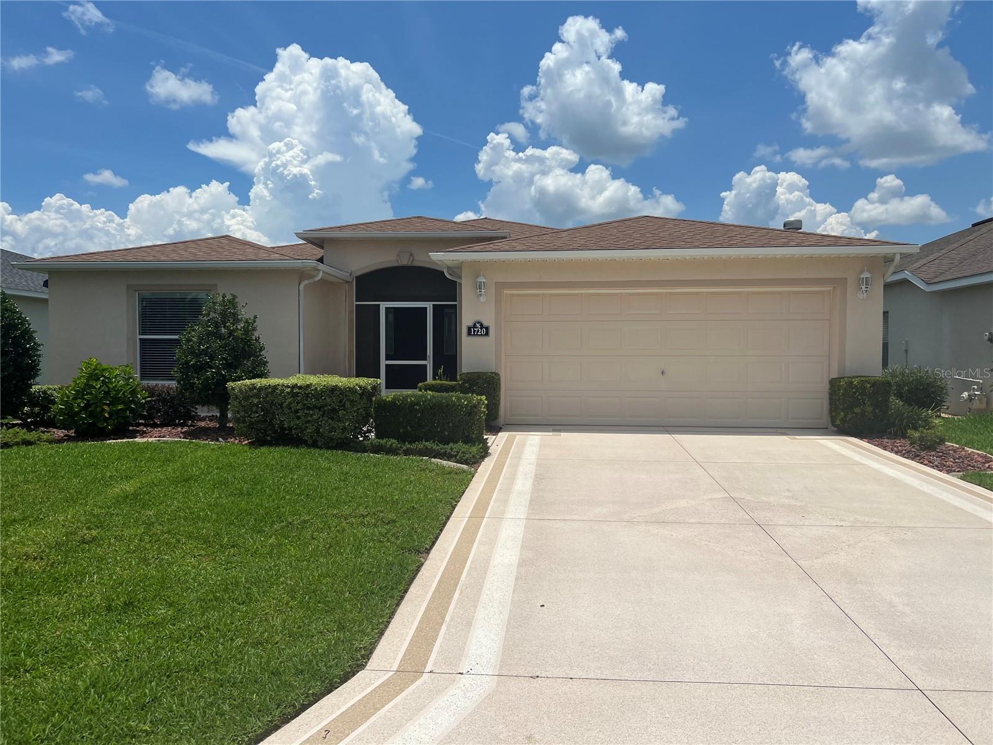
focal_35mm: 26
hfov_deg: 67.3
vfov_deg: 53.1
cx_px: 496
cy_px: 372
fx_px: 746
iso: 50
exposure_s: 1/11364
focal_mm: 5.7
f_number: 1.5
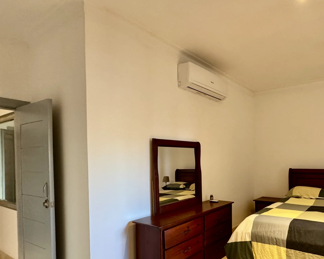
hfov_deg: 67.6
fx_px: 221
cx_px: 246
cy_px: 161
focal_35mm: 23
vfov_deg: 60.1
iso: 400
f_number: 2.2
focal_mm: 2.22
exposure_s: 1/60
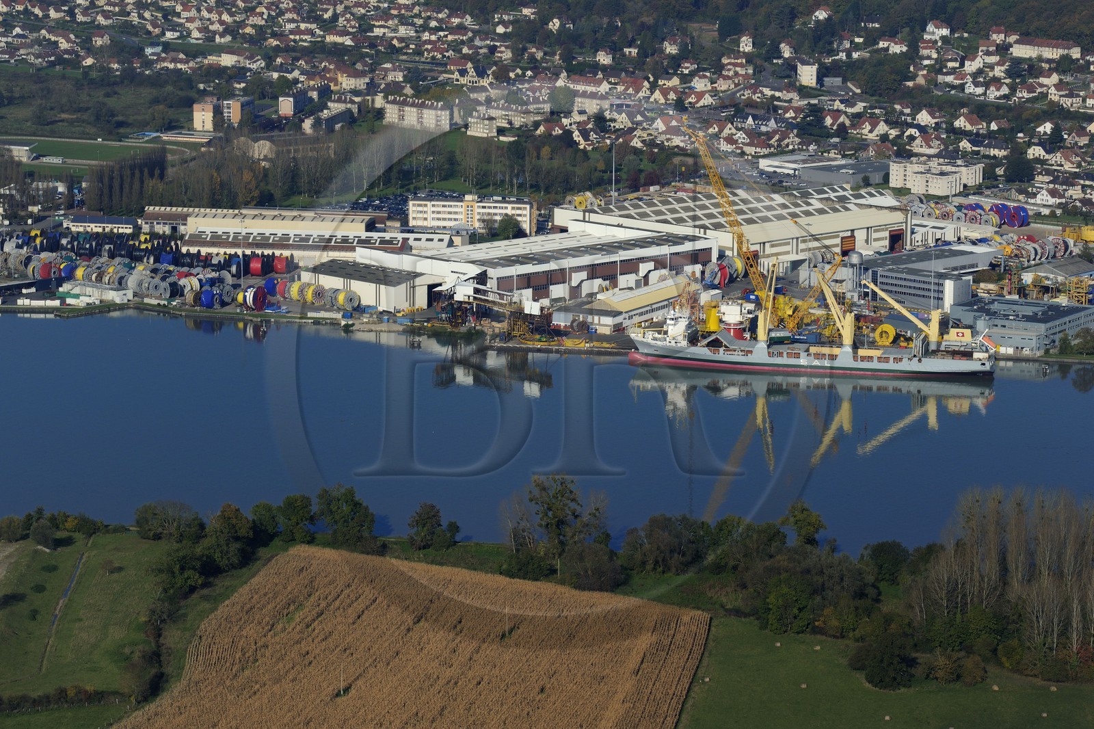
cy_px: 364
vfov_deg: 12.2
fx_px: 3403
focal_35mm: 112
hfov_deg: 18.3
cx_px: 547
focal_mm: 112
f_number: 11
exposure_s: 1/800
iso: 400
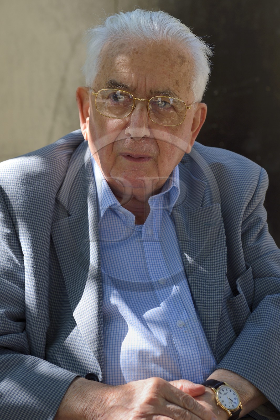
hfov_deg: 21.9
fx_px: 724
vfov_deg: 32.4
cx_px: 140
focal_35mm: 62
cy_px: 210
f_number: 5.6
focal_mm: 62
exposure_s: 1/200
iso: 200
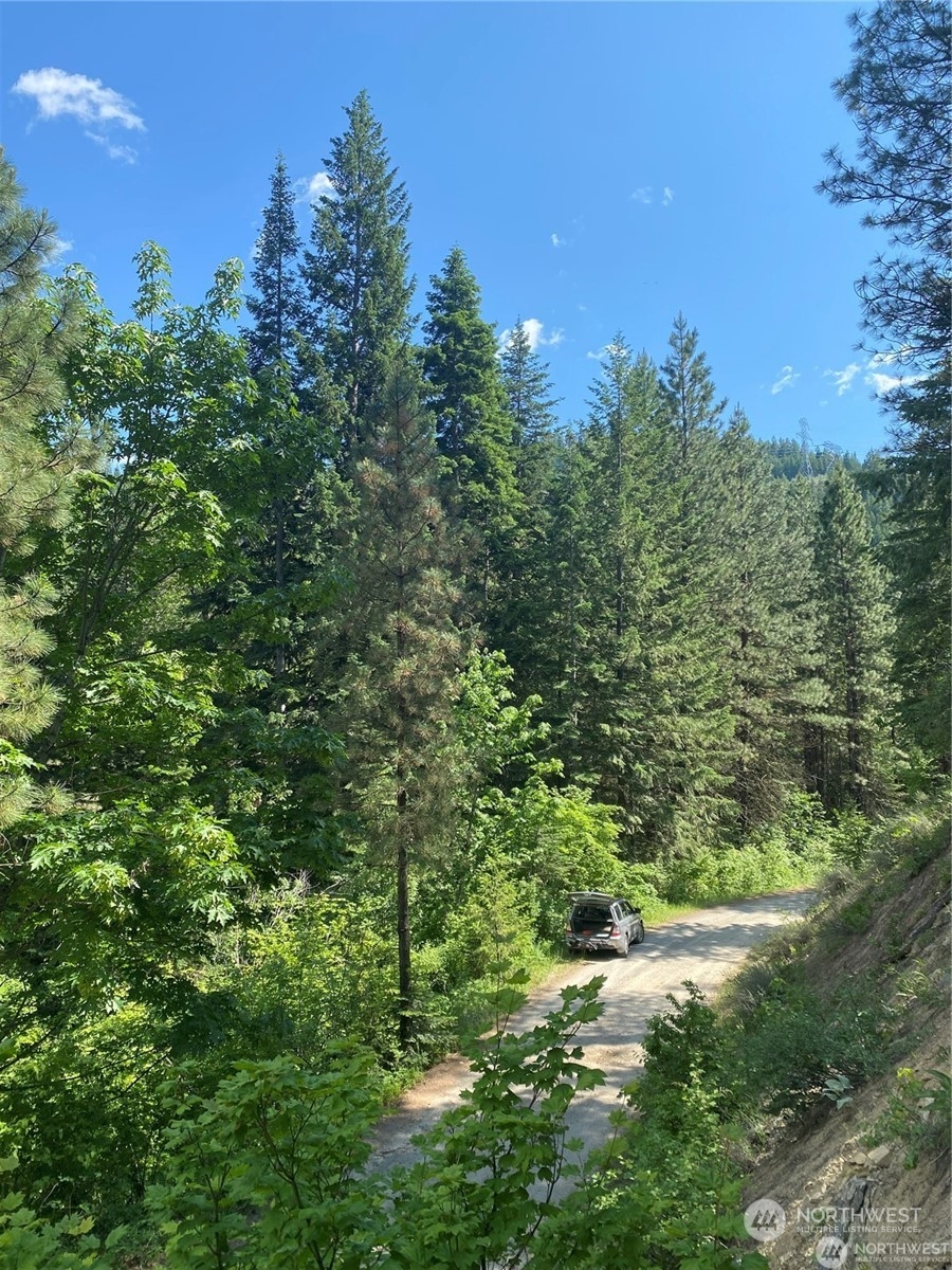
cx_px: 476
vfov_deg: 67.3
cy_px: 635
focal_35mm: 26
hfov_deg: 53.1
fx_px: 953
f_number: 1.8
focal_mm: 4.25
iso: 32
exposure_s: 1/1124
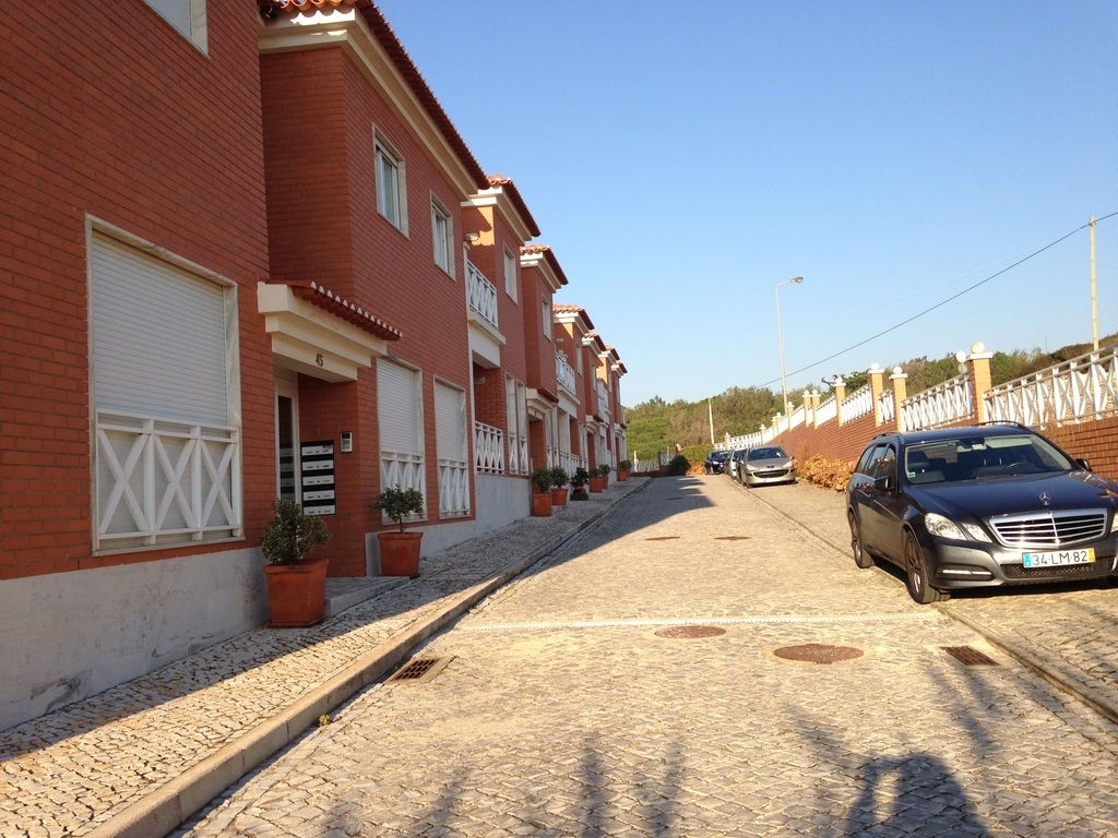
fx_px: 1066
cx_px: 559
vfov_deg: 42.9
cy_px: 419
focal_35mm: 33
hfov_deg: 55.4
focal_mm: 4.12
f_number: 2.4
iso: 50
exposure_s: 1/985
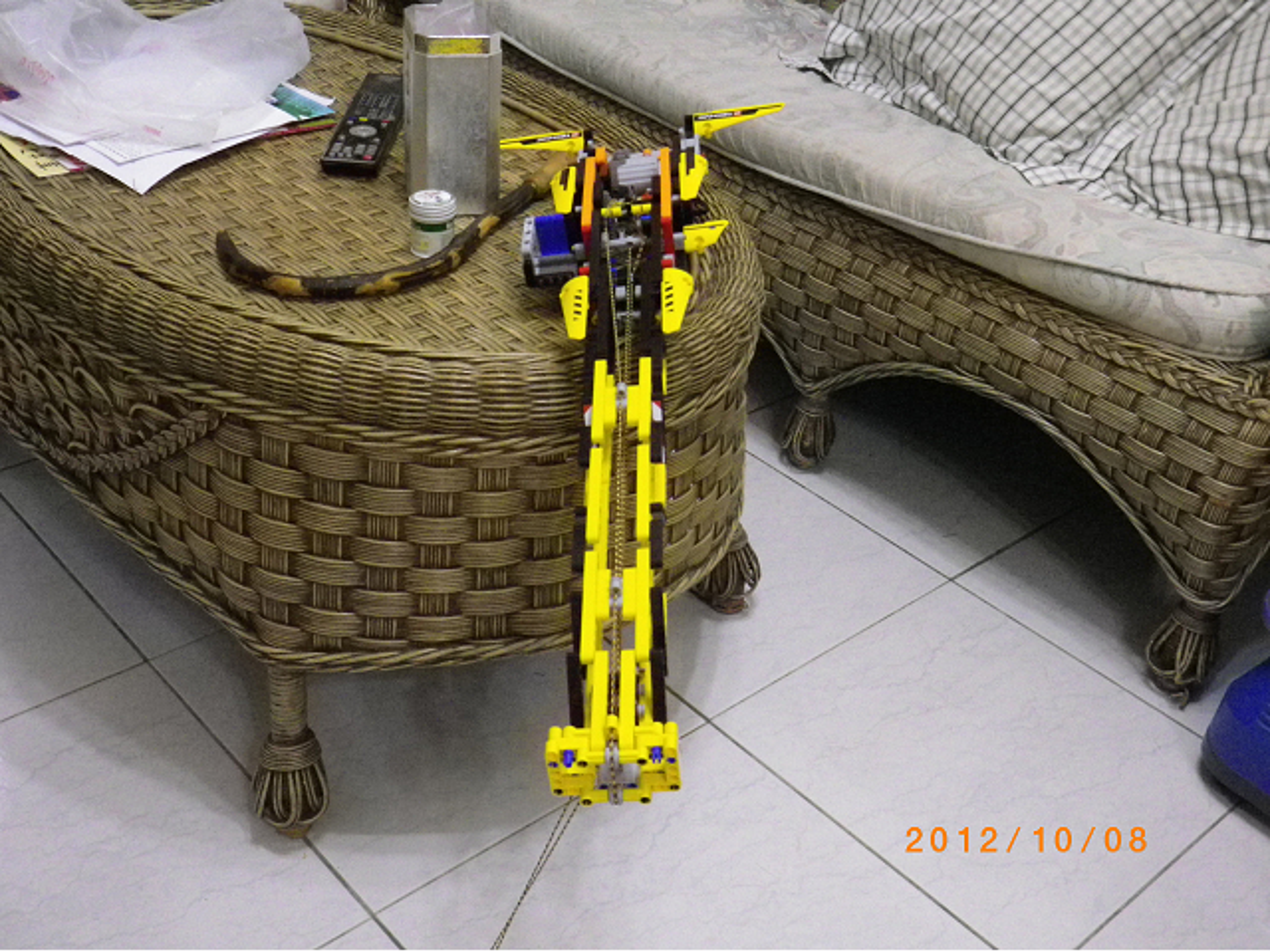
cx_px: 635
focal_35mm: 41
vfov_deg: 35.1
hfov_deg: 45.8
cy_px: 476
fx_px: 1504
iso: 800
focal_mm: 7.3
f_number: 3.9
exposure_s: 1/40
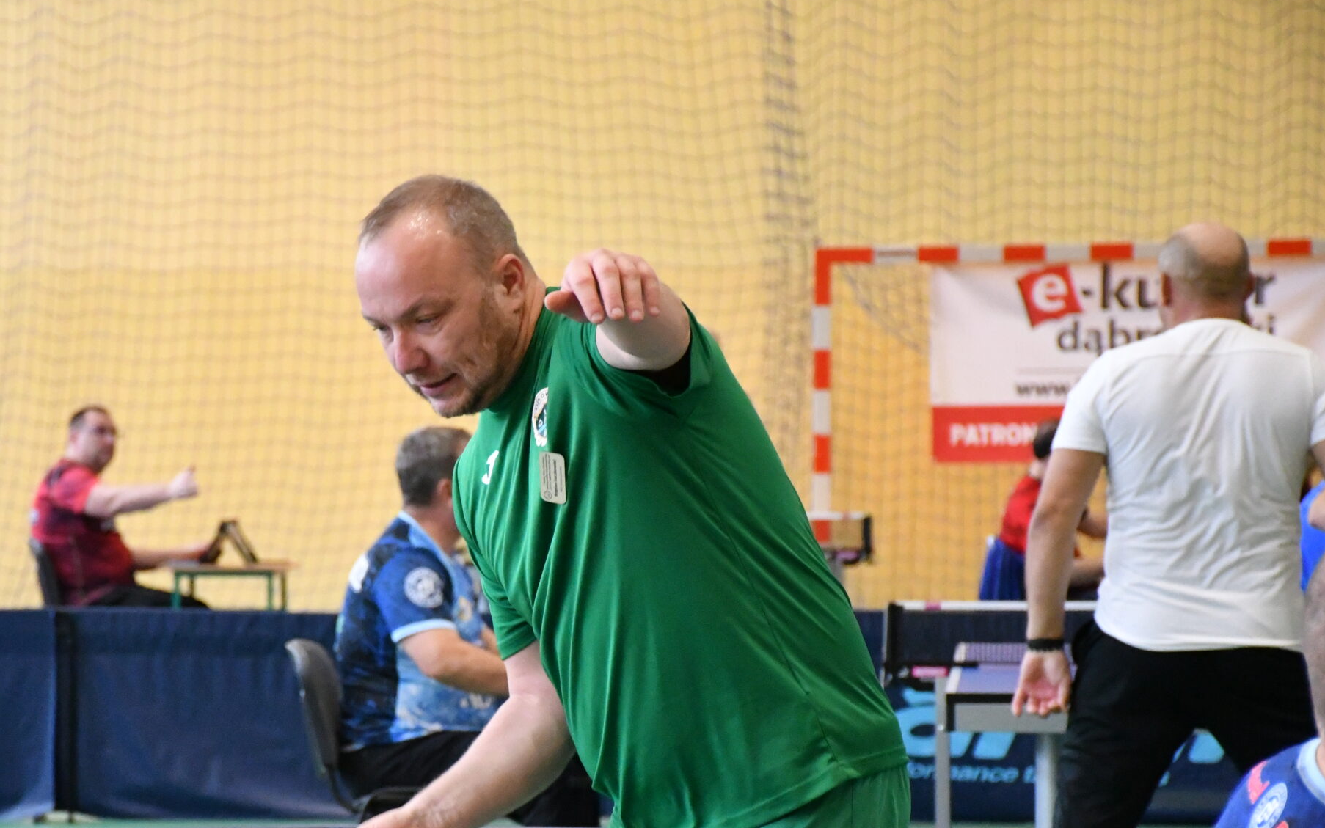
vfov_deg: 6.7
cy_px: 621
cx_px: 398
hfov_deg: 10.7
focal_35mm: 195
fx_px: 7042
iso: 8000
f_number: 5.3
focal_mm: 90
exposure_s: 1/500
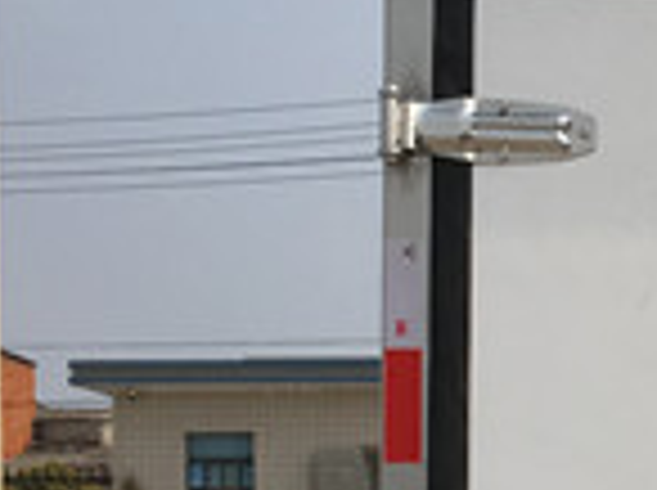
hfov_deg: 13.2
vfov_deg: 10.2
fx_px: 2672
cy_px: 715
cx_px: 1017
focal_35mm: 141
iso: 25
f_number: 2.2
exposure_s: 1/2079
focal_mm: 4.15
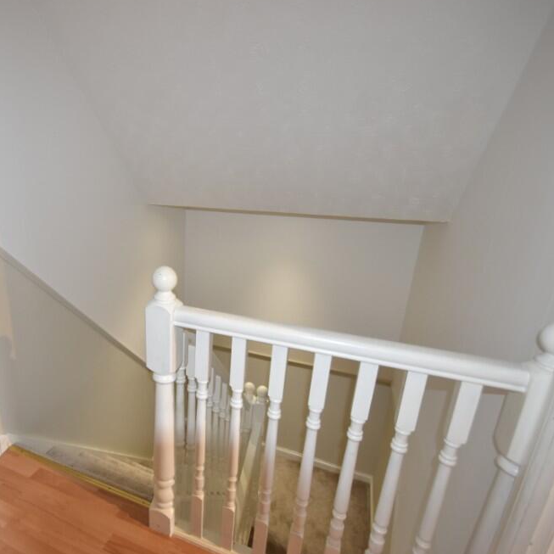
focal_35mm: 20
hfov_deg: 72.8
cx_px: 188
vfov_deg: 74.8
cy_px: 278
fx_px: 362
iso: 500
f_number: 4.5
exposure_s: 1/60
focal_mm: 10
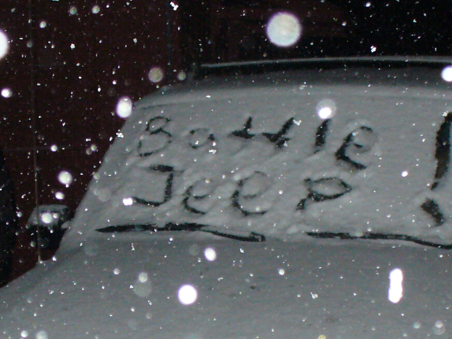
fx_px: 1254
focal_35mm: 96
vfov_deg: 15.2
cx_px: 190
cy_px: 301
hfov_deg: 20.4
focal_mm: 6.1
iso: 200
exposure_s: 1/30
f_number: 2.8
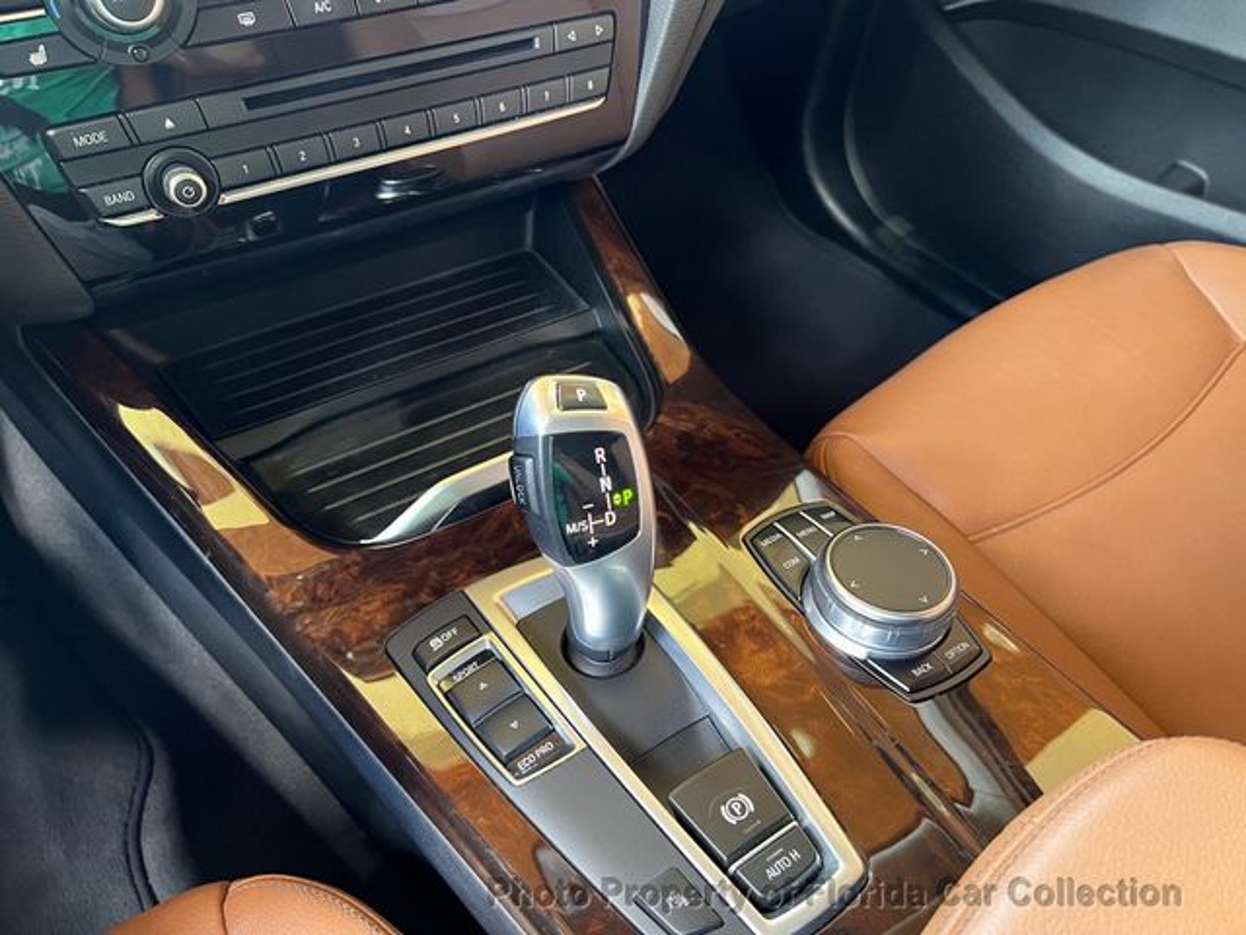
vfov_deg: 53.1
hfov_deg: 67.3
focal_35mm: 26
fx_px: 936
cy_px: 468
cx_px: 623
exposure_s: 1/60
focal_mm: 5.7
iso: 320
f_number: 1.5
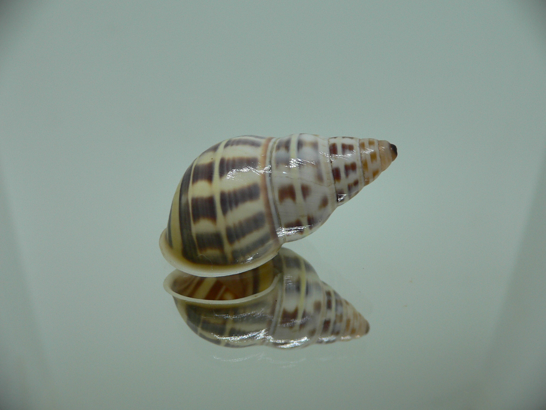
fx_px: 552
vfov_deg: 40.7
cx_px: 273
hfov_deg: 52.6
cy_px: 205
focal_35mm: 35
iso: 80
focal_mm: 4.6
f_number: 2.8
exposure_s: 1/60
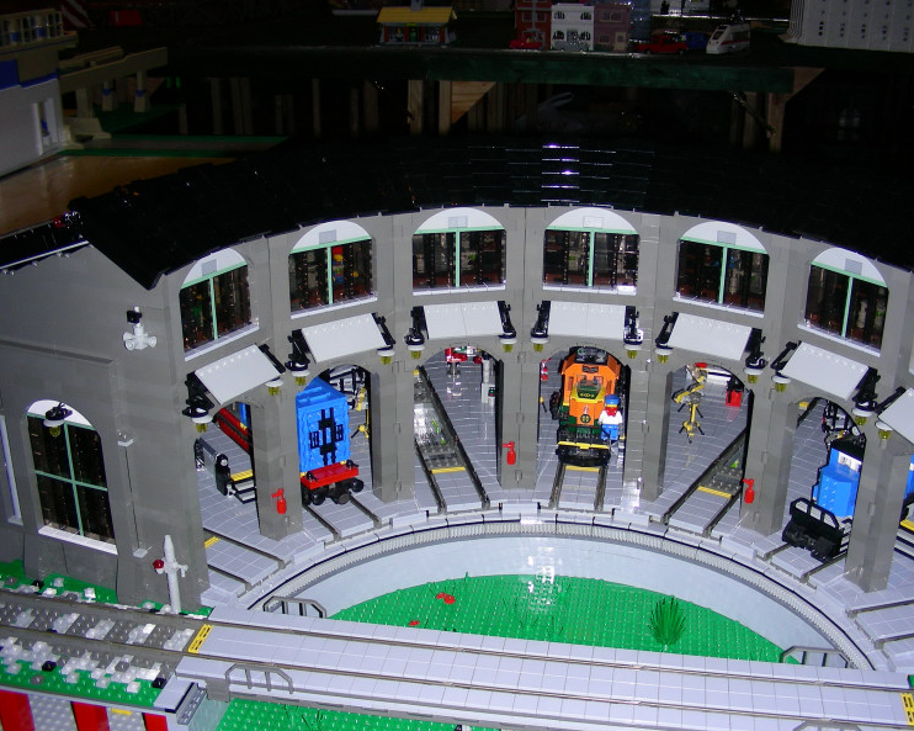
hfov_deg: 45.8
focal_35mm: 40
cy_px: 362
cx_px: 491
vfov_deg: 37.3
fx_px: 1082
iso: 50
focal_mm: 6.3
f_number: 3.5
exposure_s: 1/60.1
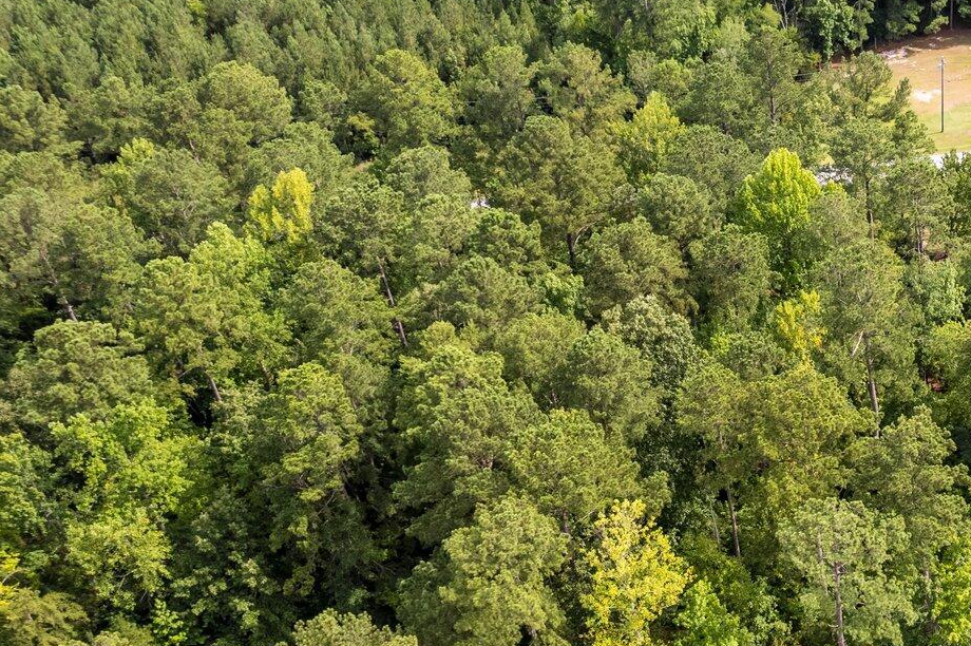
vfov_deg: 27.2
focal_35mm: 49
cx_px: 994
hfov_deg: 36.0
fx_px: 1321
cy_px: 474
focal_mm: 8.38
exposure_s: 1/120
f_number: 2.8
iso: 100
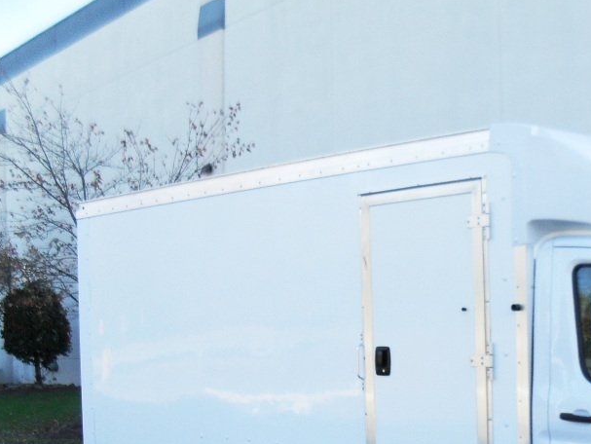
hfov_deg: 31.6
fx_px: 1008
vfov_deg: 24.4
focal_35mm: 59
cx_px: 494
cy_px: 368
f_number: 3.2
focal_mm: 6.3
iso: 100
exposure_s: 1/350
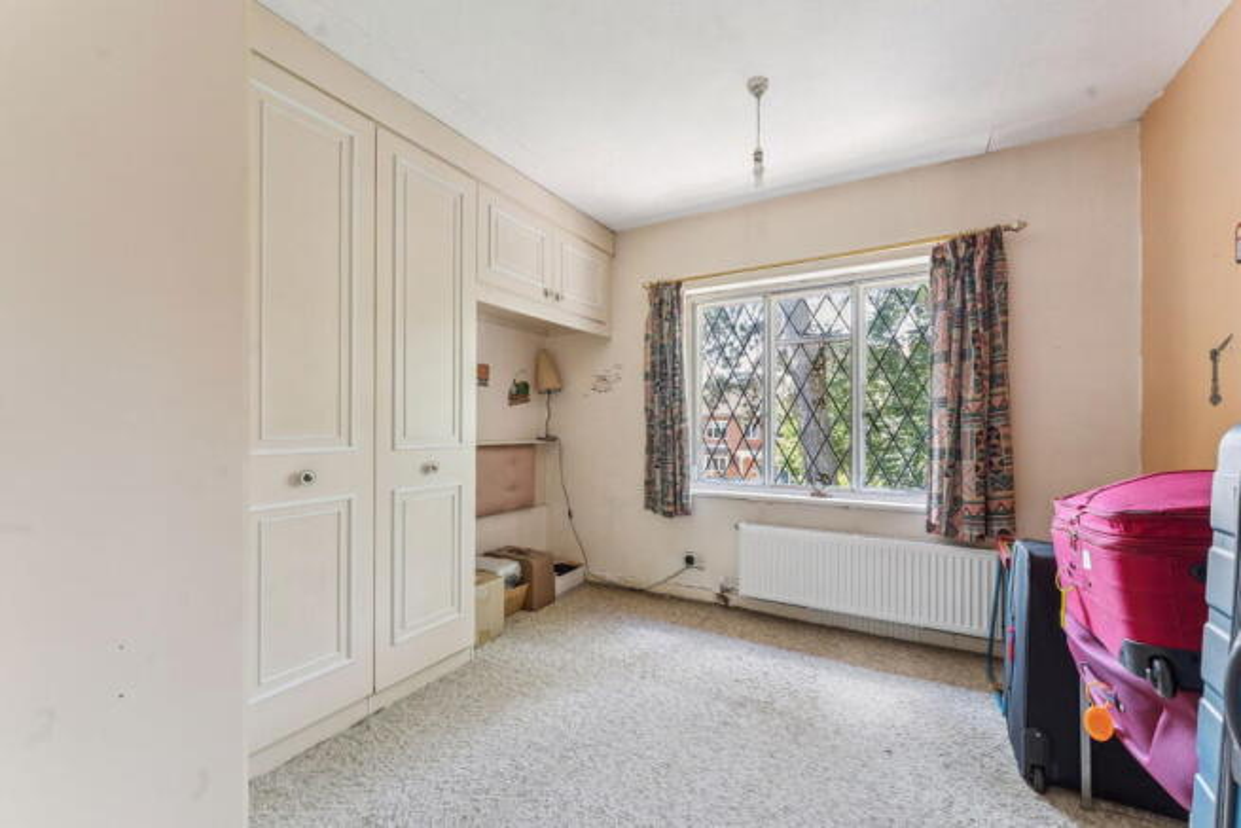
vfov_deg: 81.2
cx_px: 620
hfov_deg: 104.2
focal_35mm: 14
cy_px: 414
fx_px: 483
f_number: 9
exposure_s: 1/2.5
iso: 200
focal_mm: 14
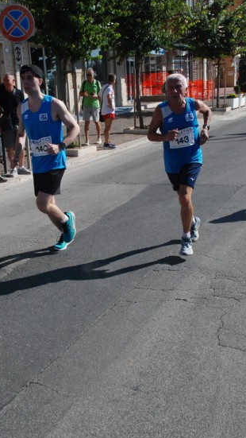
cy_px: 210
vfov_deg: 42.9
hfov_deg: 24.9
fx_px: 557
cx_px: 115
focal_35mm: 48
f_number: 8
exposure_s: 1/2000
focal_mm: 28
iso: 1000
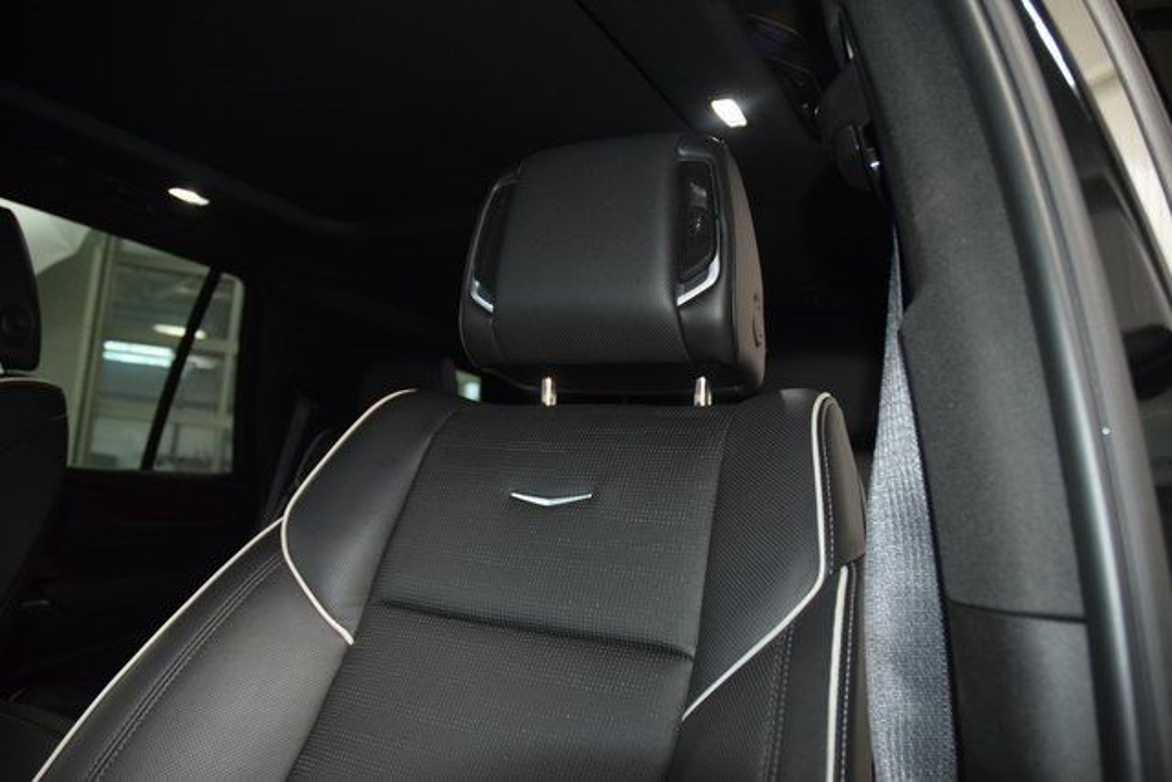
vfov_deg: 48.0
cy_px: 391
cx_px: 586
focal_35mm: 27
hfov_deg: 67.4
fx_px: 879
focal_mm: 18
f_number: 3.5
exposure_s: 1/50
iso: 1600
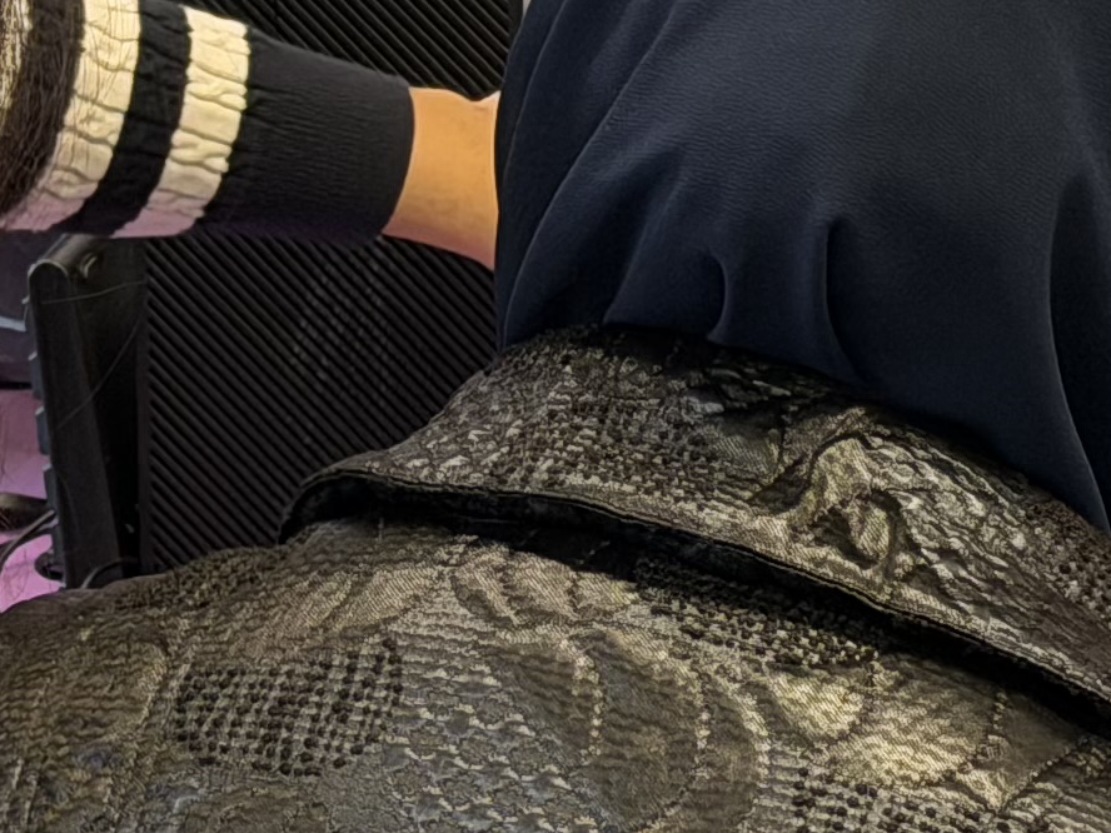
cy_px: -206
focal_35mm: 218
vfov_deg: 6.8
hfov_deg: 9.1
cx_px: 668
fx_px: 6997
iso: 80
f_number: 1.78
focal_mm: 6.76
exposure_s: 1/50
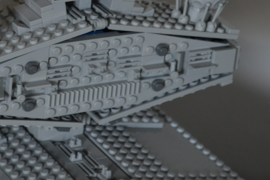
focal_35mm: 193
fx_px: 1449
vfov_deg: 7.1
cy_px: 2
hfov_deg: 10.6
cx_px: 91
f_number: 5.6
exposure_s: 1/20
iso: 400
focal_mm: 55
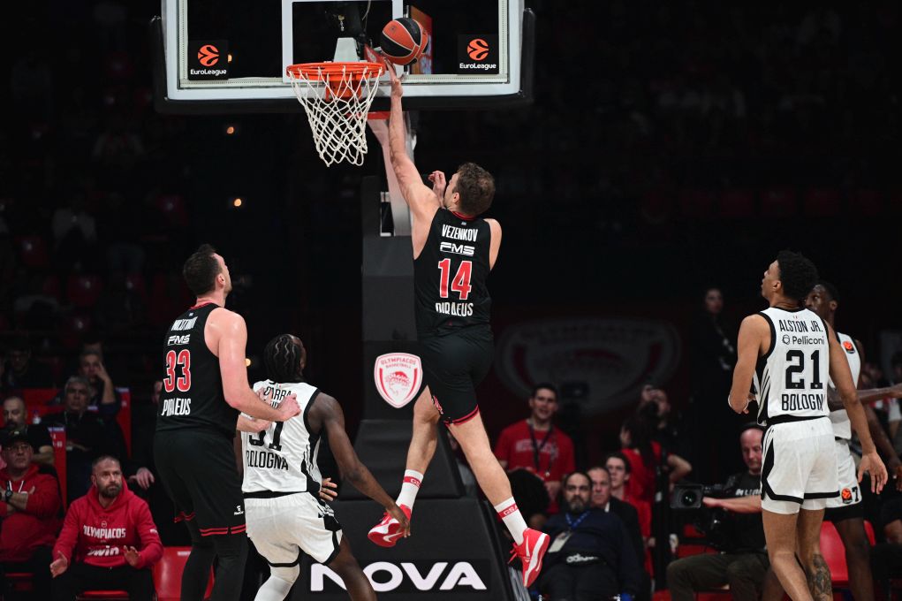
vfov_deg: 6.9
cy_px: 300
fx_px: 5009
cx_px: 451
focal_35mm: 200
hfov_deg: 10.3
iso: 2000
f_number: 3.2
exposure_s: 1/1250
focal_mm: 200
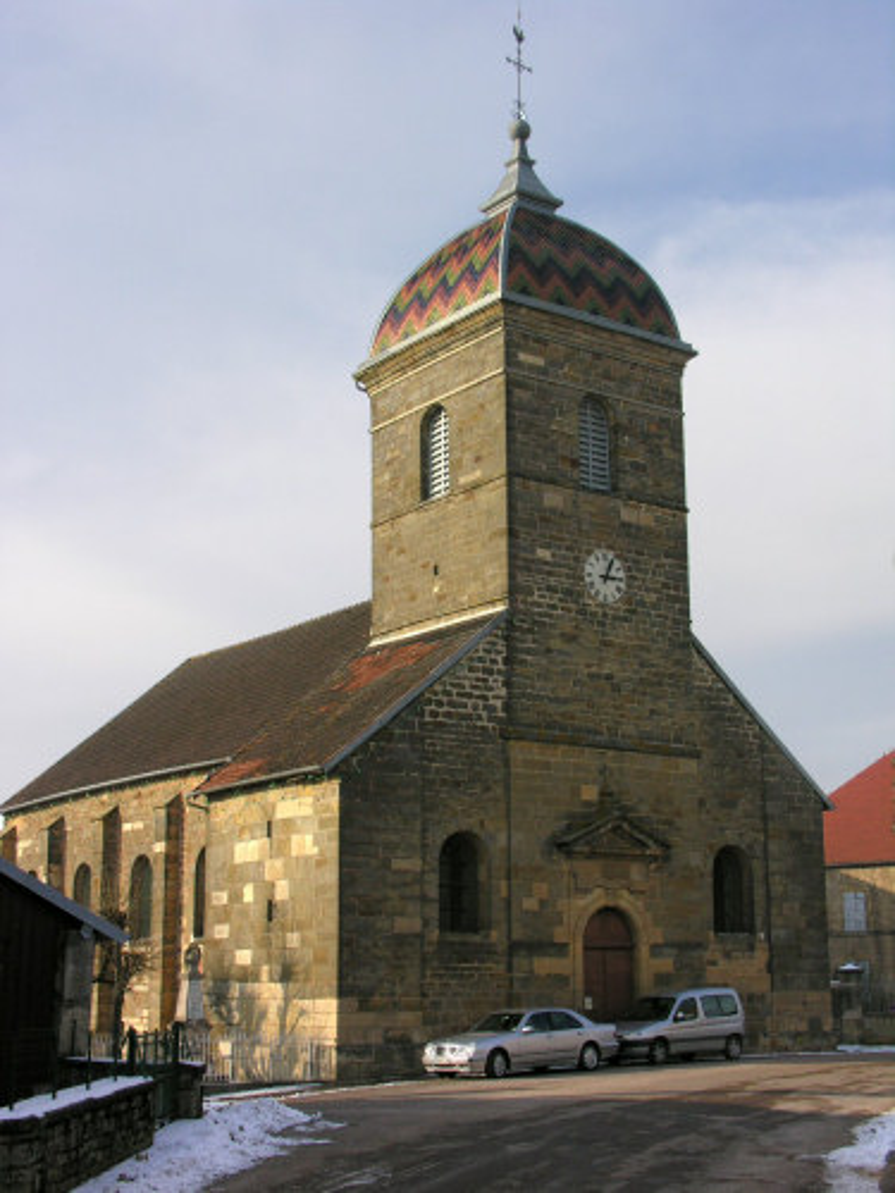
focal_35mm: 50
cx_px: 448
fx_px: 1724
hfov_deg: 29.1
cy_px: 596
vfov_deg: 38.2
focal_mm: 12.7
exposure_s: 1/190
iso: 50
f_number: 6.2
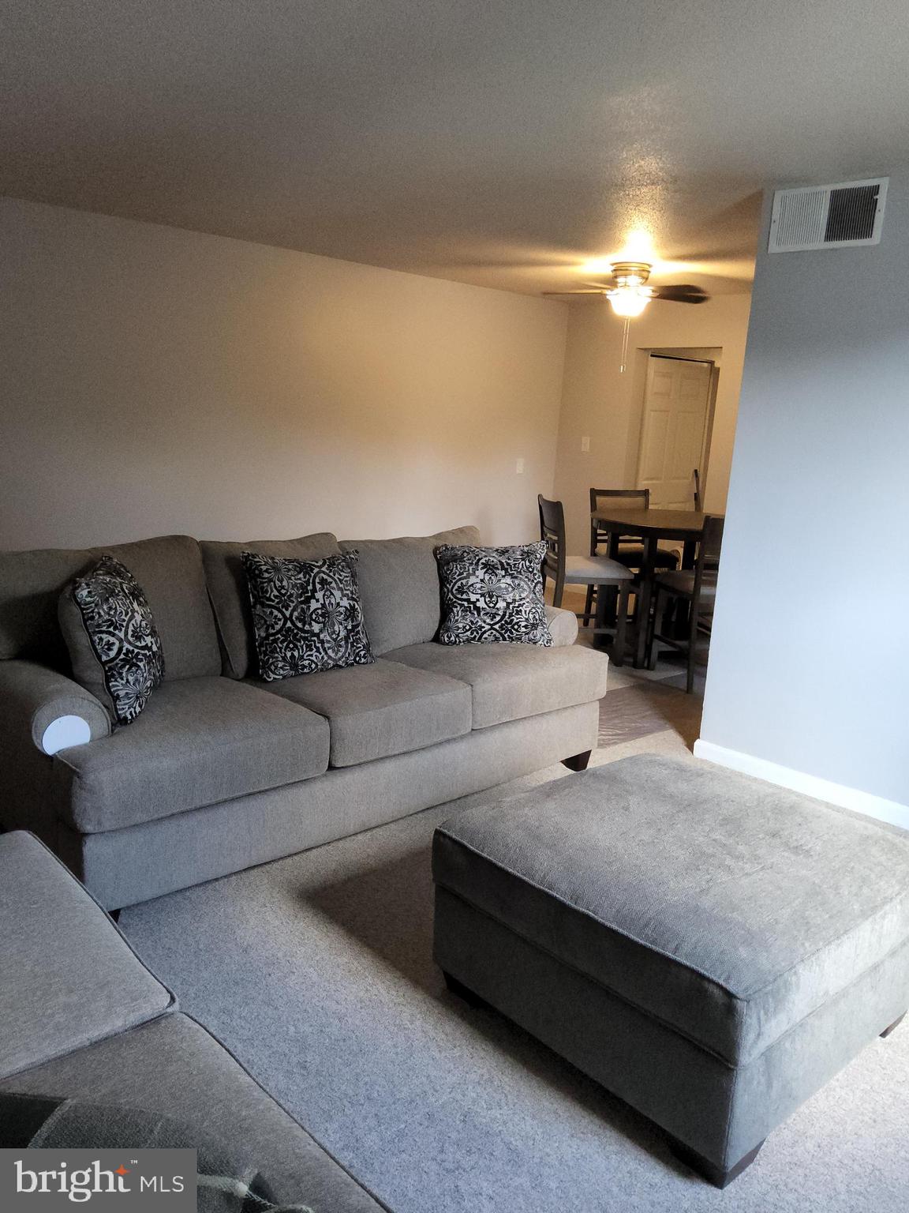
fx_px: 875
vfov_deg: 69.4
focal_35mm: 25
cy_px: 606
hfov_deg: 54.9
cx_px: 454
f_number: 2
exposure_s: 1/40
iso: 320
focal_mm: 3.08
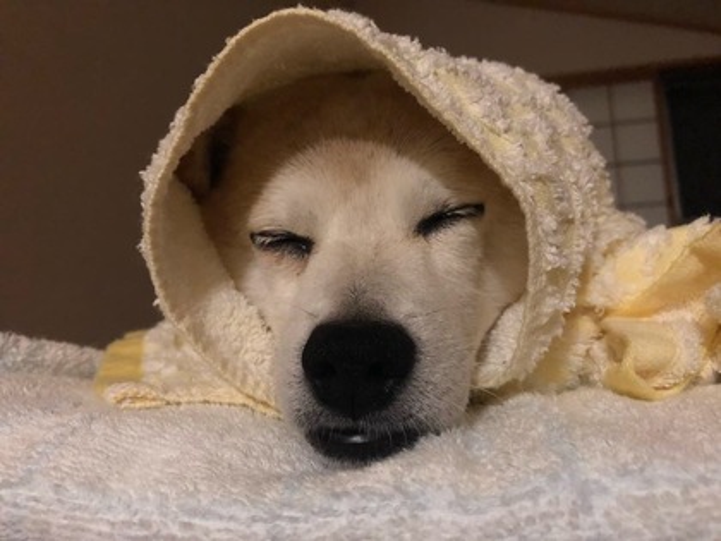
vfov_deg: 48.2
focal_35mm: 29
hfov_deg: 61.7
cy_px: 270
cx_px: 360
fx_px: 604
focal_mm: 3.99
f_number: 1.8
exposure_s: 1/4
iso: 125
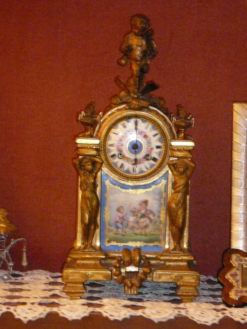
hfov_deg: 11.6
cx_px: 124
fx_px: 1218
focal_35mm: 128
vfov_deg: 15.4
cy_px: 164
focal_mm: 19
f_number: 3.9
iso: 800
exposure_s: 1/8
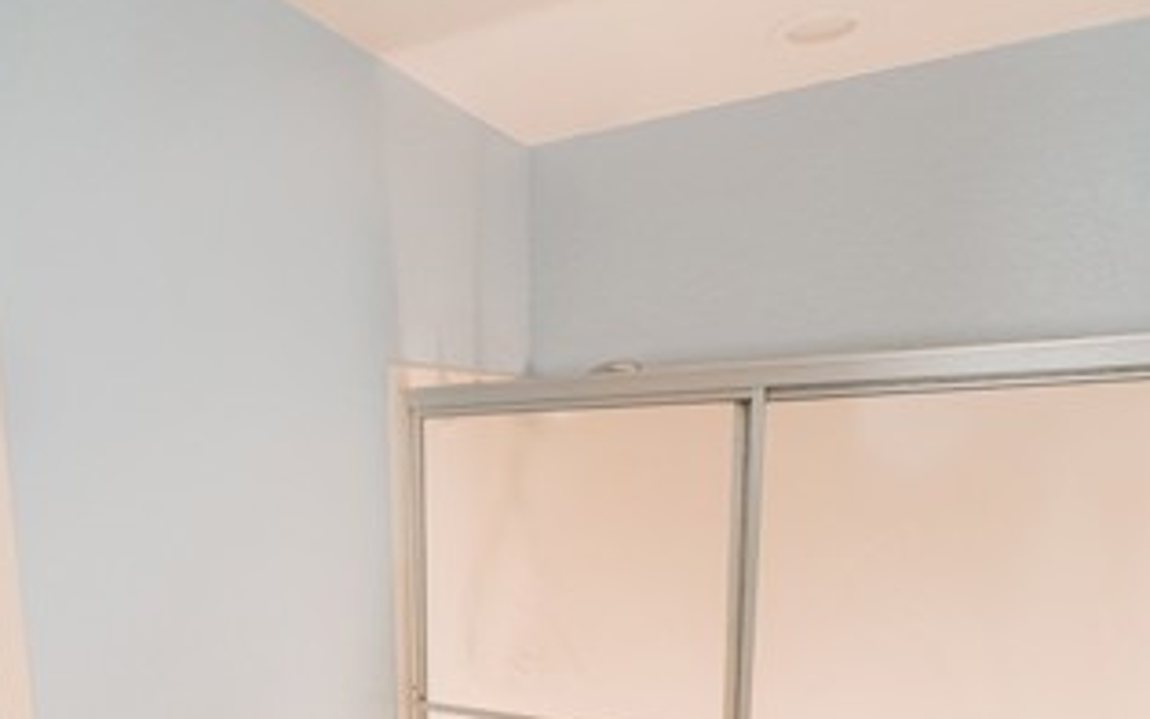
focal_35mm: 29
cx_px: 340
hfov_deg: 62.2
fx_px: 909
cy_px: 637
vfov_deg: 40.2
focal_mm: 14
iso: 200
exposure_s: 5
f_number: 5.6
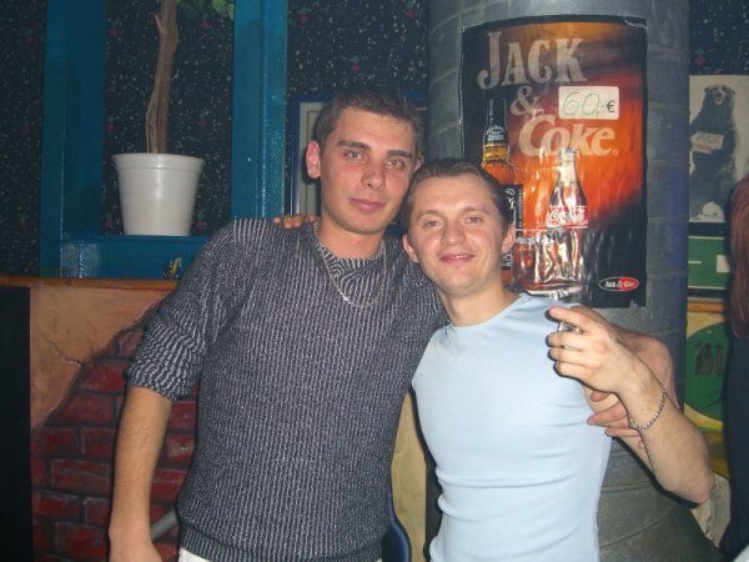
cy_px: 281
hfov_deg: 49.0
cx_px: 374
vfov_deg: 37.7
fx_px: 822
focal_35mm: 38
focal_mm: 7.9
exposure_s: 1/60
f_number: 2.8
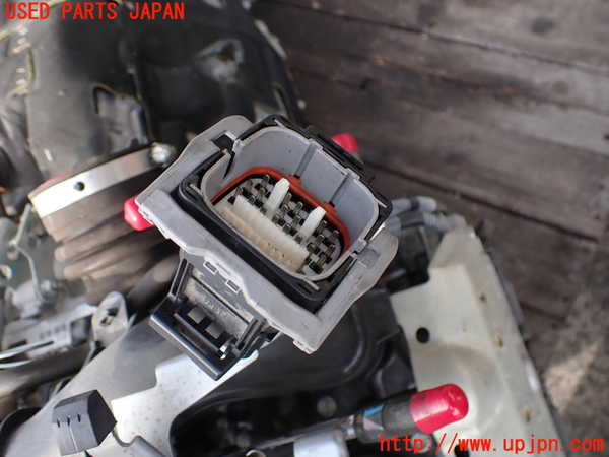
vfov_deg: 46.8
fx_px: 528
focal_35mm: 30
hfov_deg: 60.0
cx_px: 304
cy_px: 228
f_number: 2.3
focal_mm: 5.4
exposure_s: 1/200
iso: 100
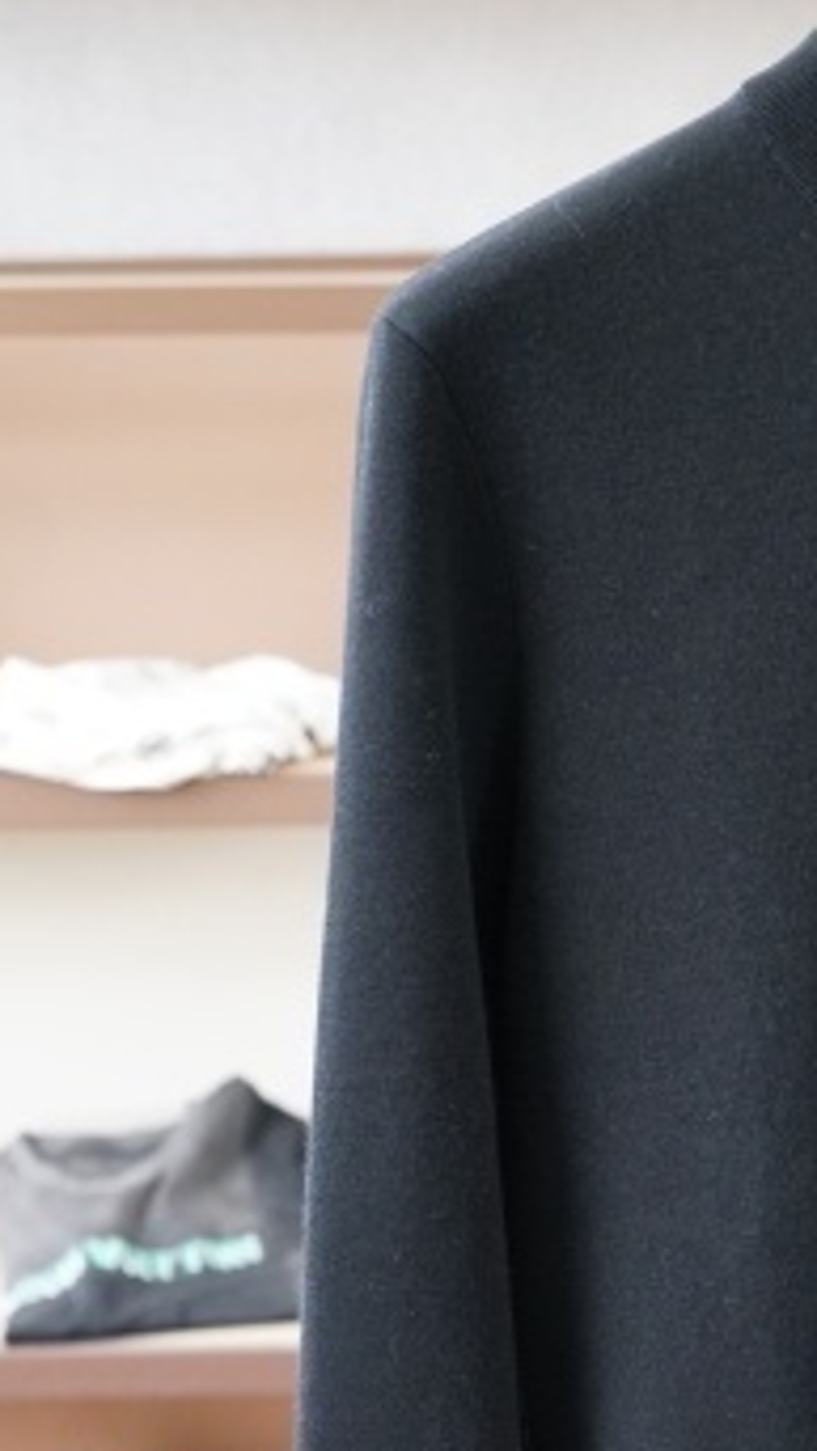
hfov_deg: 10.7
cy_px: 1278
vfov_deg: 19.1
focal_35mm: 110
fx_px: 4235
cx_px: 1115
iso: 1000
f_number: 4
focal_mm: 30
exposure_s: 1/125
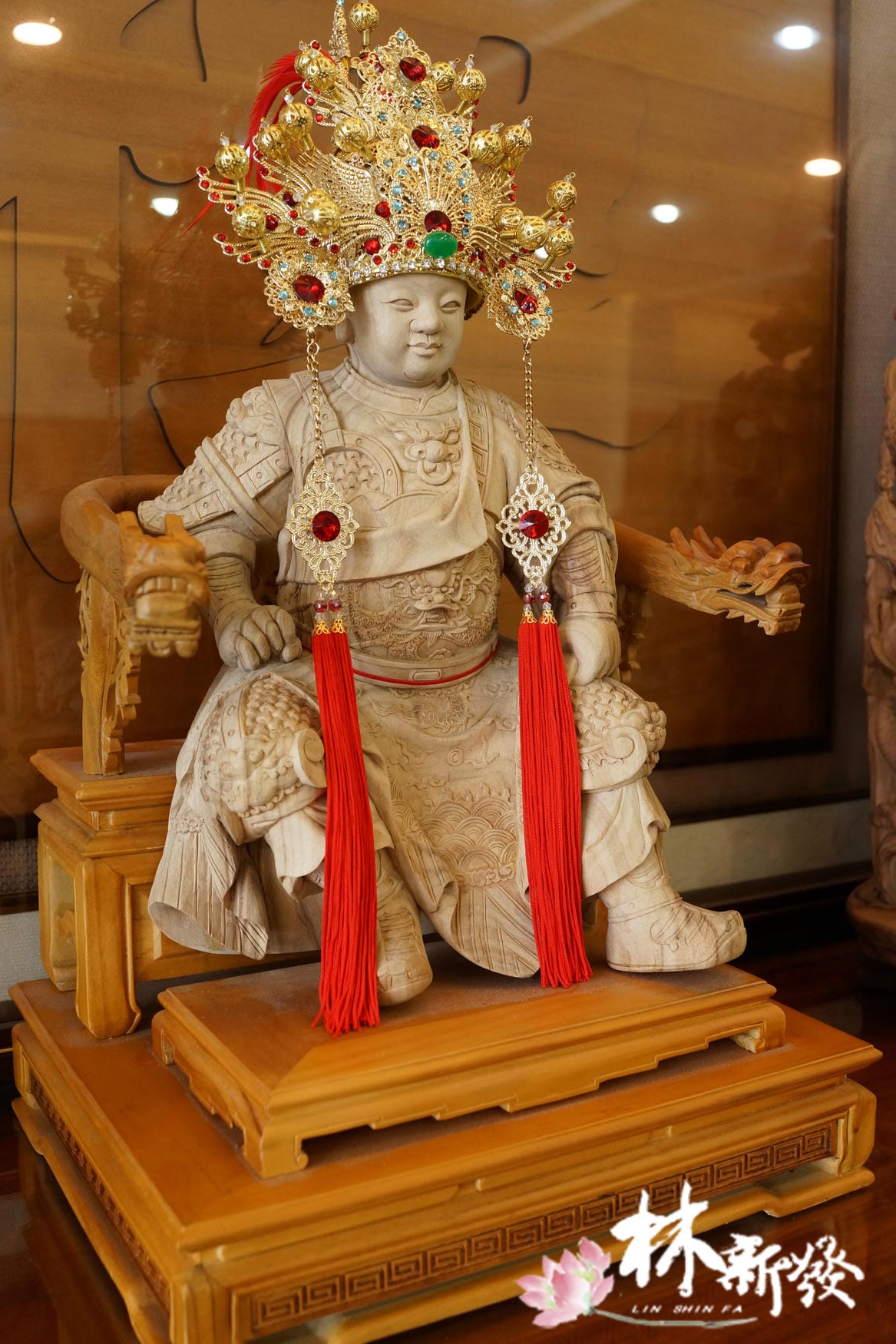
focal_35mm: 36
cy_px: 657
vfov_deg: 53.1
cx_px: 451
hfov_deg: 36.9
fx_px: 1344
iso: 1600
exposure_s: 1/100
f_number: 5.6
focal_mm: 35
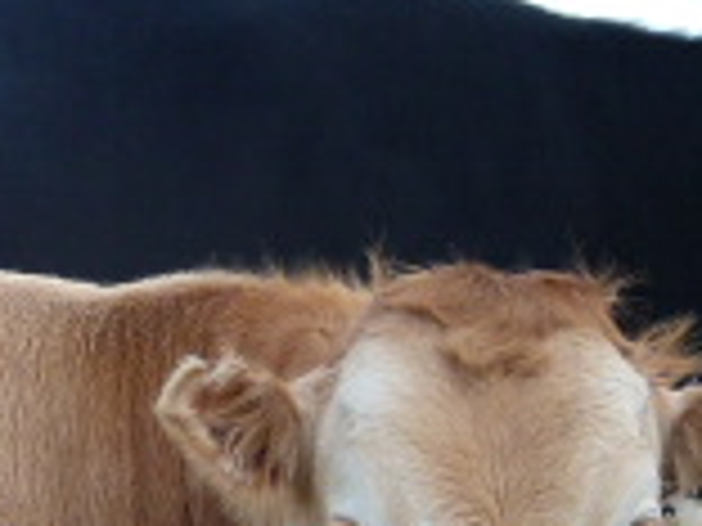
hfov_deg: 5.6
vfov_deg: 4.2
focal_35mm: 353
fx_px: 7159
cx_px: -288
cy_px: 773
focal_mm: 15.4
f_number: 3.4
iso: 100
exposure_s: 1/100
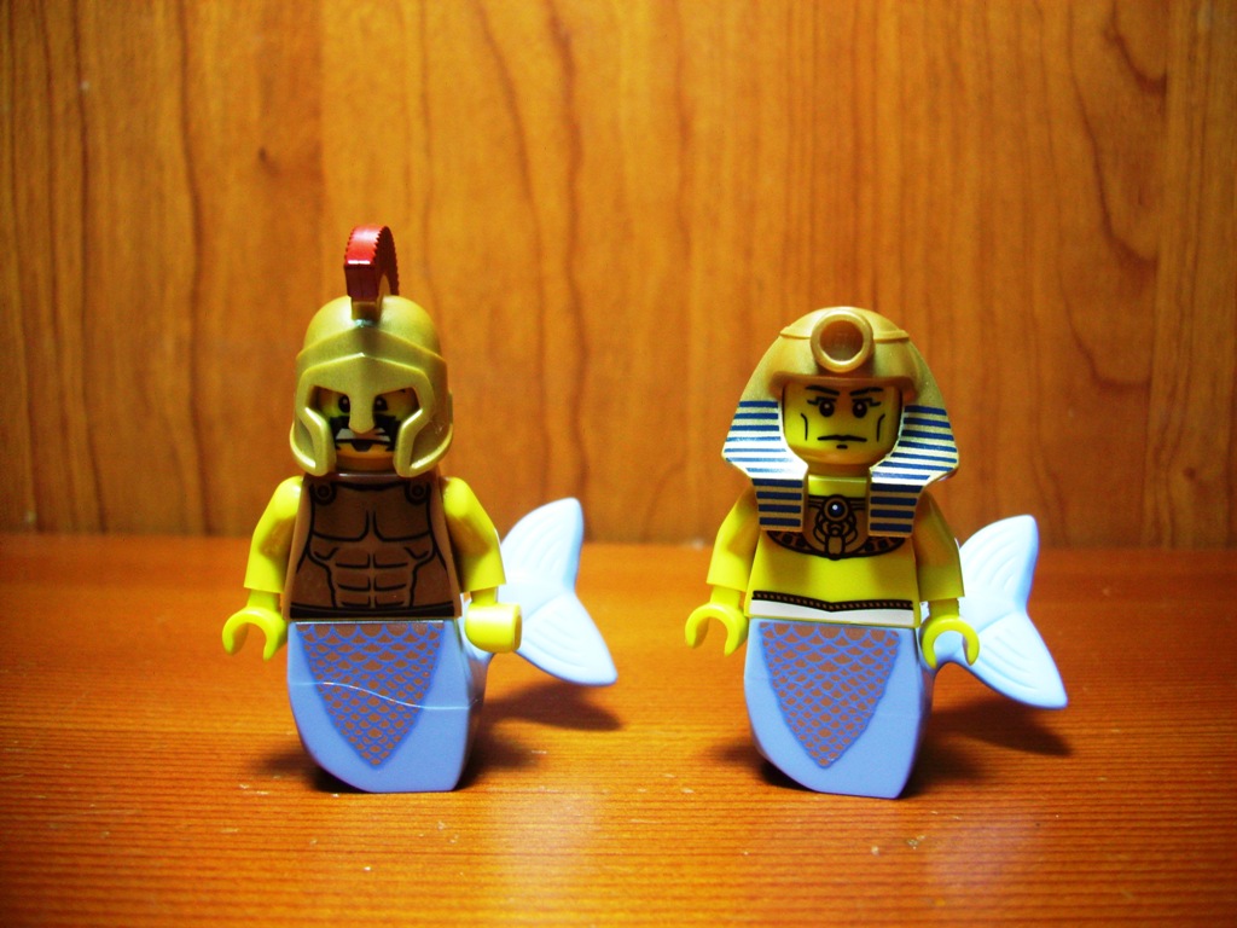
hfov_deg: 56.8
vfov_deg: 44.2
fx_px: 1144
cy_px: 464
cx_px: 618
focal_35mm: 32
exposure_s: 1/25
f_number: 2.9
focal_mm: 5.7
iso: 125
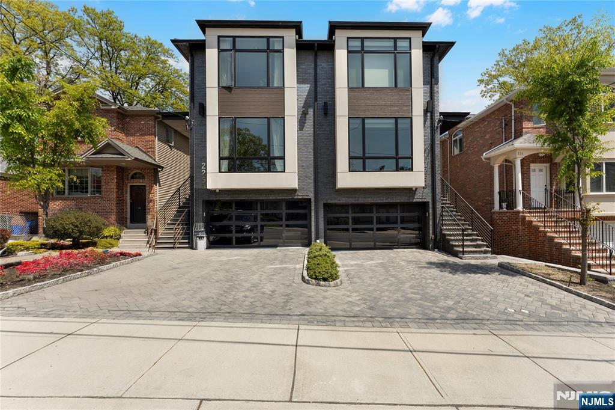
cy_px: 205
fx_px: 239
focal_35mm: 14
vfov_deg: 81.2
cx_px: 308
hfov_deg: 104.3
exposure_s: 1/640
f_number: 8
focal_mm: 14
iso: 400
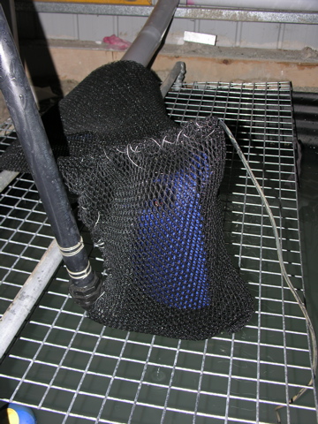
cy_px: 212
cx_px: 159
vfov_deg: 43.9
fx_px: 527
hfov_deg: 33.6
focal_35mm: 43
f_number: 2.9
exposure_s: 1/60.1
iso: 50
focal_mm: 11
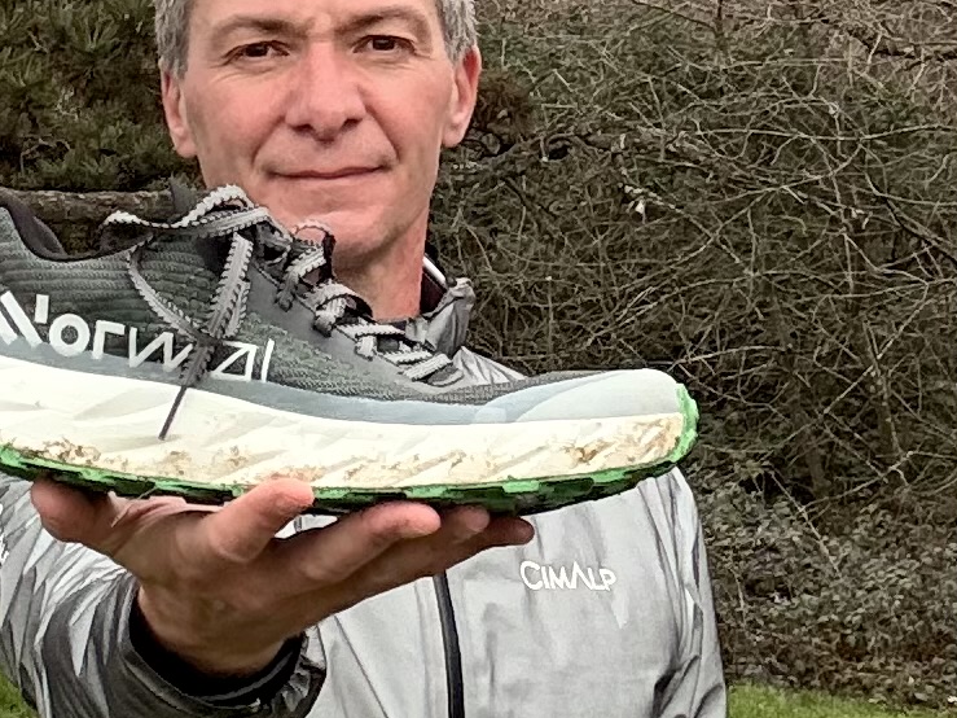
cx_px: 226
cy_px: 321
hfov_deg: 40.0
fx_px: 1272
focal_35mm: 46
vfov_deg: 31.5
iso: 64
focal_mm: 2.69
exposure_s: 1/215
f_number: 1.9
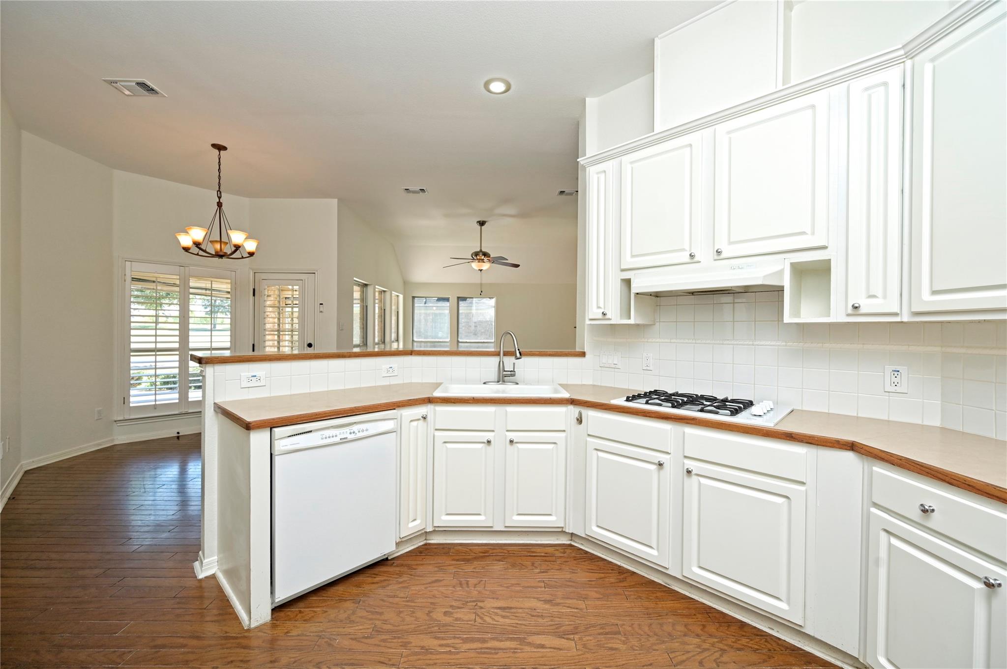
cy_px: 334
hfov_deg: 104.3
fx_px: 391
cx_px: 504
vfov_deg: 81.1
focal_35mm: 14
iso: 250
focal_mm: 14
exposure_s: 1/80
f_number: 6.3
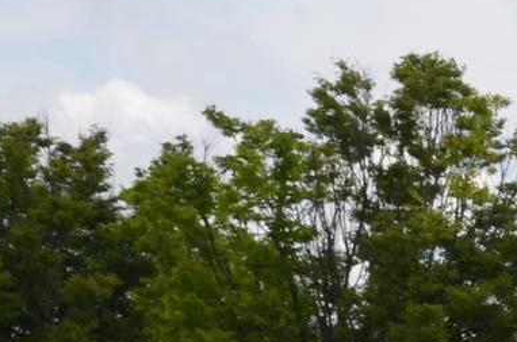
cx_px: 1287
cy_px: 249
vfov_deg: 7.1
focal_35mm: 193
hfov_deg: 9.4
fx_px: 2766
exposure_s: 1/200
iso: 100
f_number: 9
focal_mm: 24
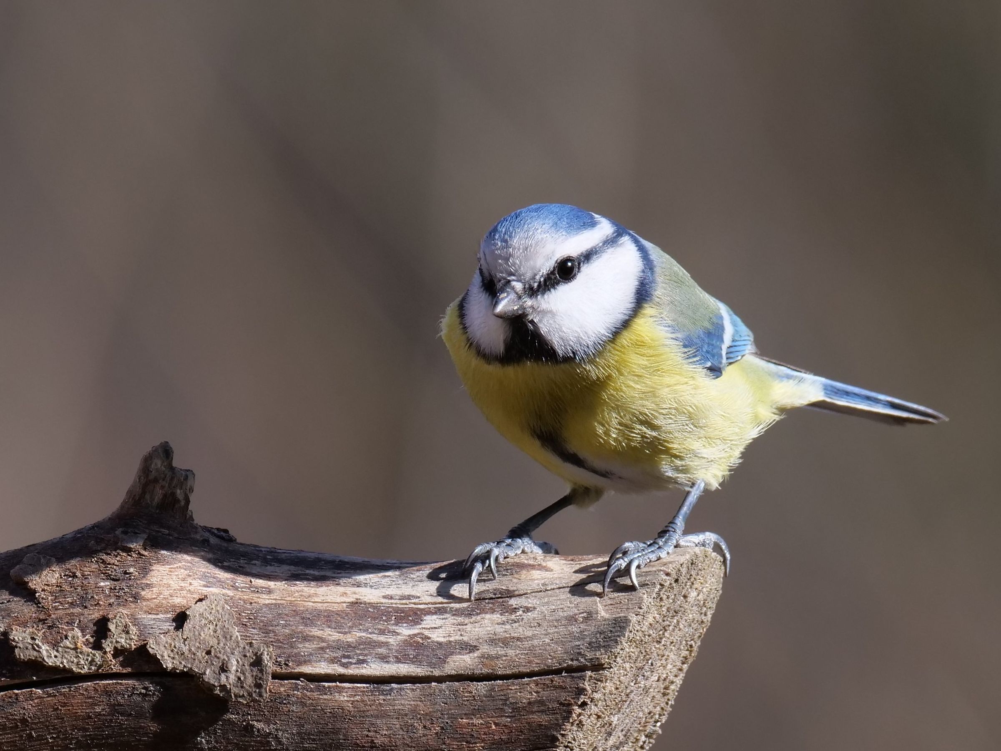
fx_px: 21052
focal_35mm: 728
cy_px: 376
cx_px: 500
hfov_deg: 2.7
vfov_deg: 2.0
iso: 400
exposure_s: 1/500
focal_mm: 364
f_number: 8
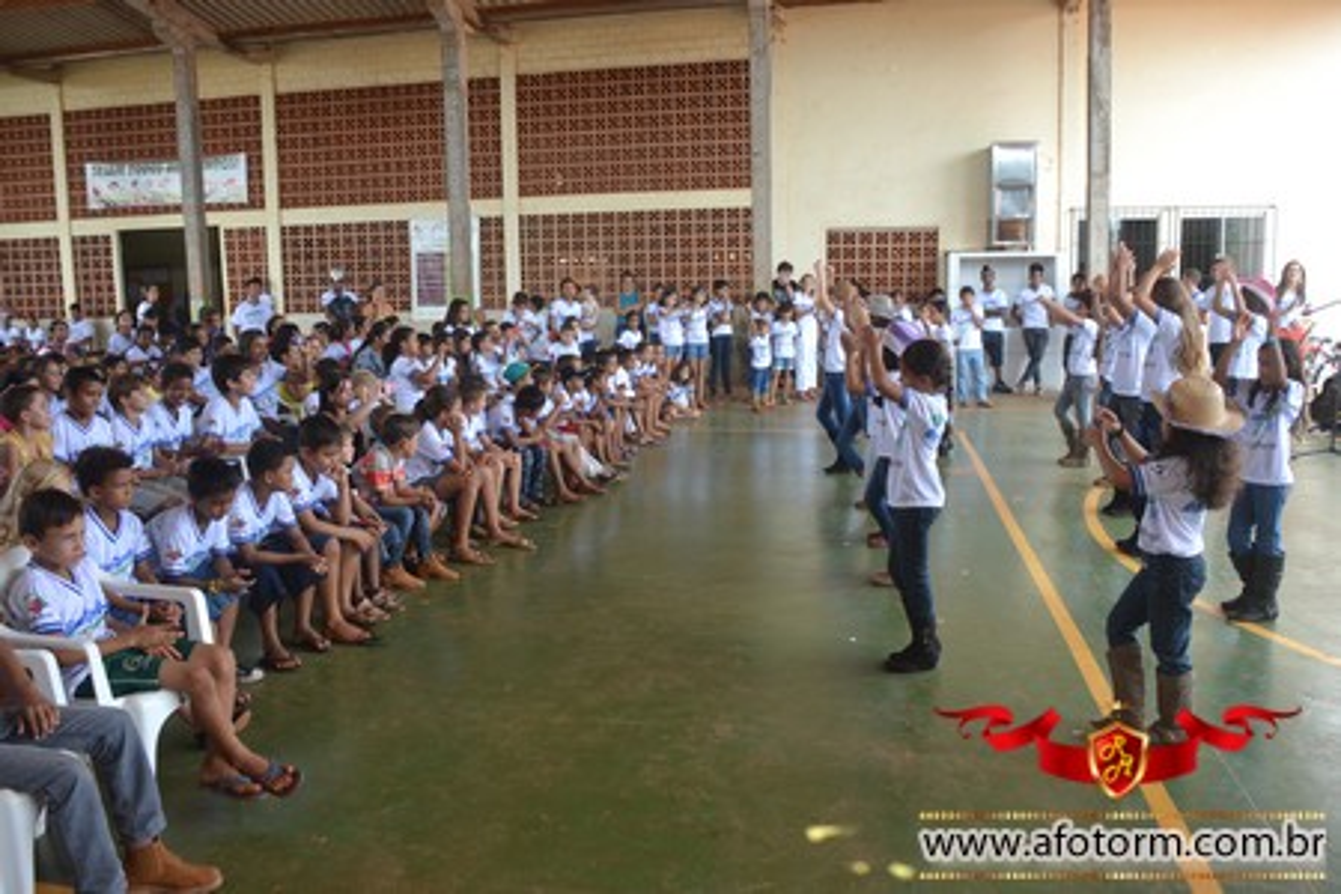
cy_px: 447
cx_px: 670
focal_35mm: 30
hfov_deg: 61.9
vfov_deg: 43.6
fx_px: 1117
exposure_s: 1/125
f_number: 5.6
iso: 400
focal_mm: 20
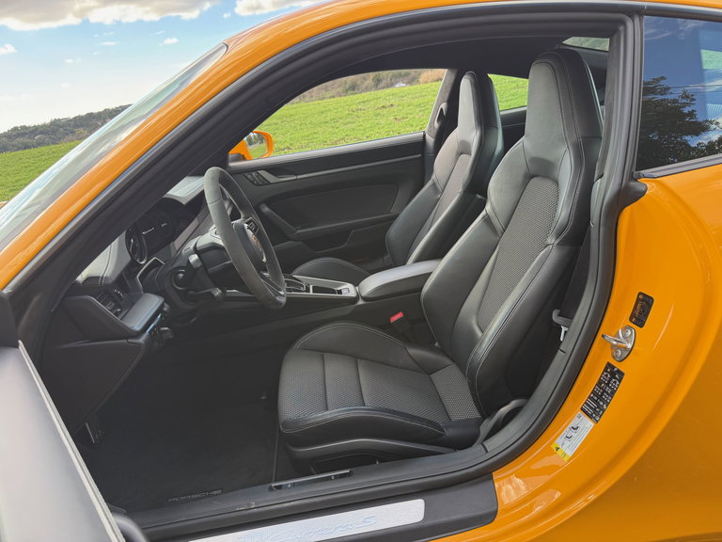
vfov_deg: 56.8
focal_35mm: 24
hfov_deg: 71.6
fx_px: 501
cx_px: 361
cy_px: 271
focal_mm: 6.76
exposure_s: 1/338
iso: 100
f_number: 1.78
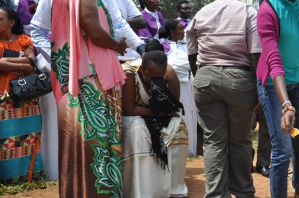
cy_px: 62
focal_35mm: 62
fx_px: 514
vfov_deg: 21.7
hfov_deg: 31.8
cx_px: 226
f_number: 10
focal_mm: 26
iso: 500
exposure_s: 1/400
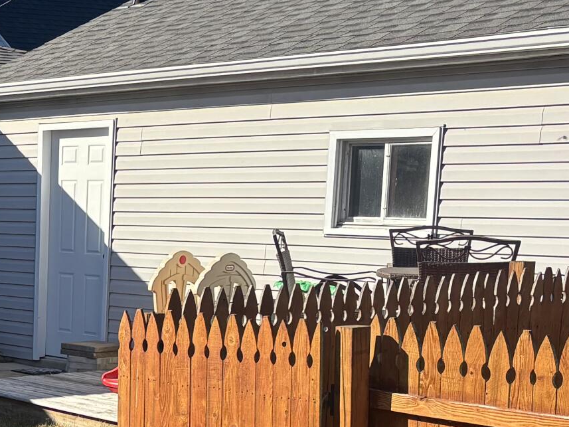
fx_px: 1496
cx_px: -129
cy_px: 447
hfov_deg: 20.1
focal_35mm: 91
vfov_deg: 15.9
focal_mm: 5.96
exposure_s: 1/1695
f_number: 1.6
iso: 50
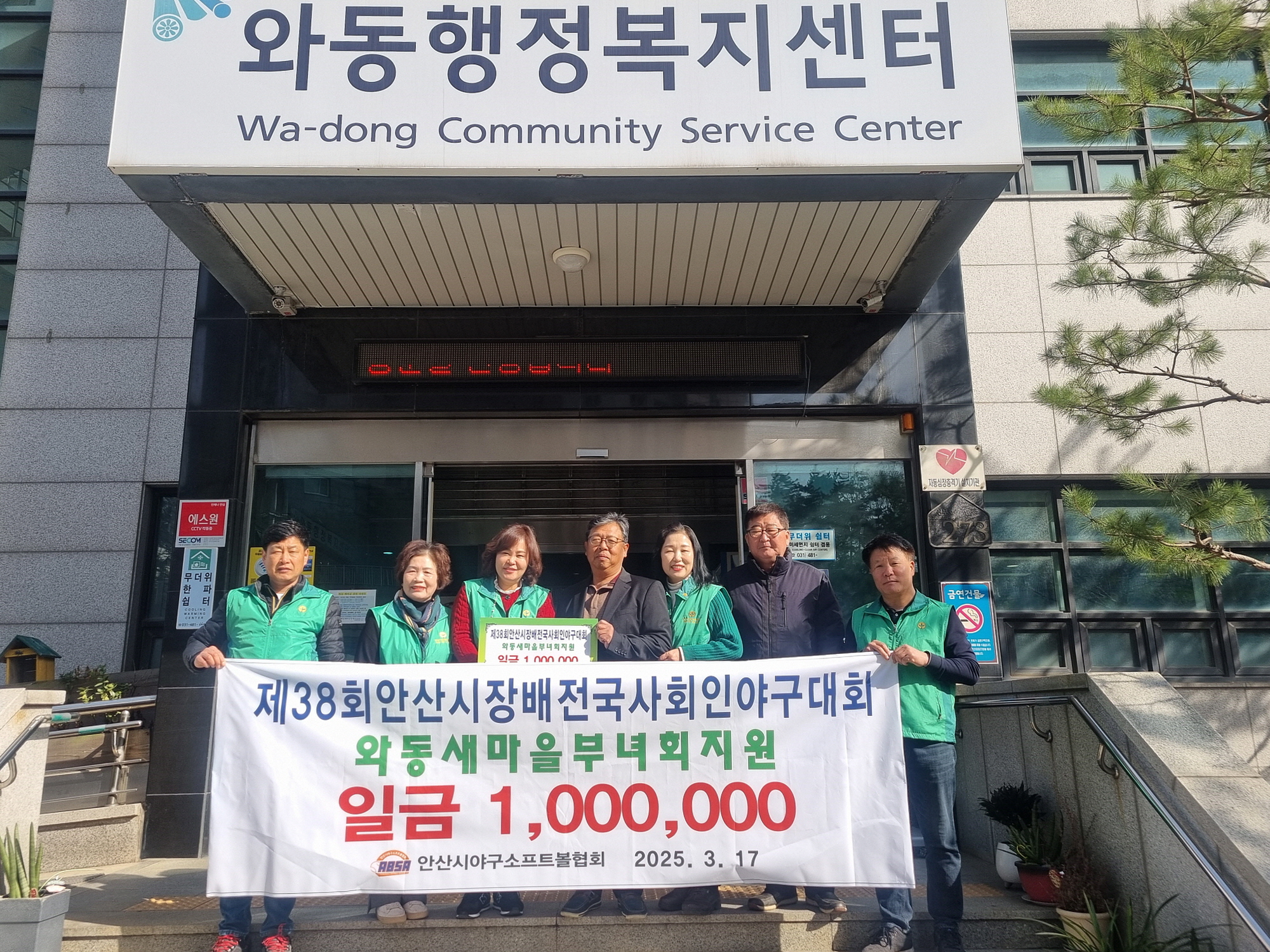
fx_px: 954
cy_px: 476
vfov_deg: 53.1
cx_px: 635
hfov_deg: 67.3
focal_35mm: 26
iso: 50
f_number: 1.8
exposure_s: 1/1548
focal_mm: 5.4
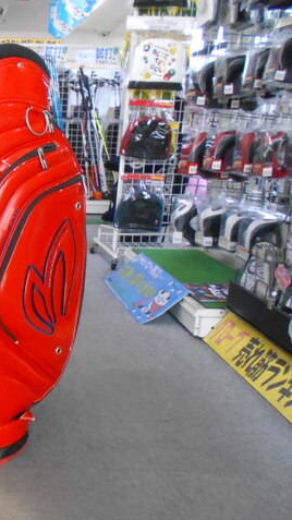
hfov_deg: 28.1
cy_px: 261
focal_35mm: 38
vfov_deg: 52.8
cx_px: -36
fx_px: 524
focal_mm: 4.6
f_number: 3.2
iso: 800
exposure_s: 1/200
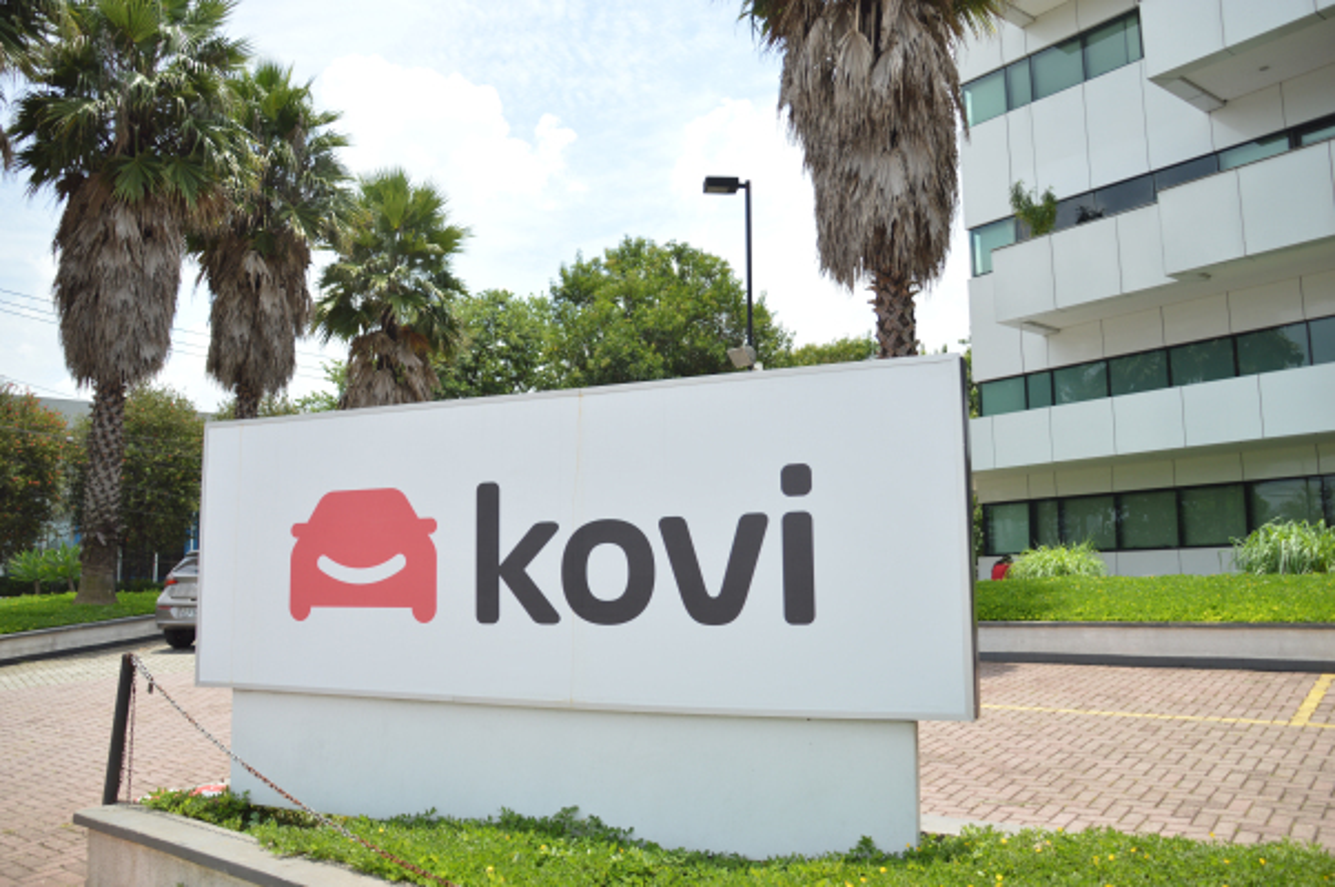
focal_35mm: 27
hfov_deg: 67.4
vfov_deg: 47.8
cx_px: 668
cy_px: 444
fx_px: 1000
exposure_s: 1/640
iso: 100
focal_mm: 18
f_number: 3.5
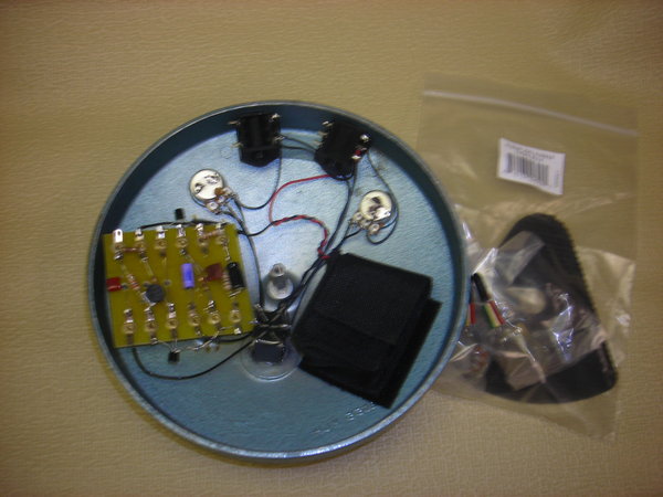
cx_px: 332
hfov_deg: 49.0
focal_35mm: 38
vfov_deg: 37.7
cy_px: 248
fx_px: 728
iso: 50
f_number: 3.2
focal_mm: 6.3
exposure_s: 1/30
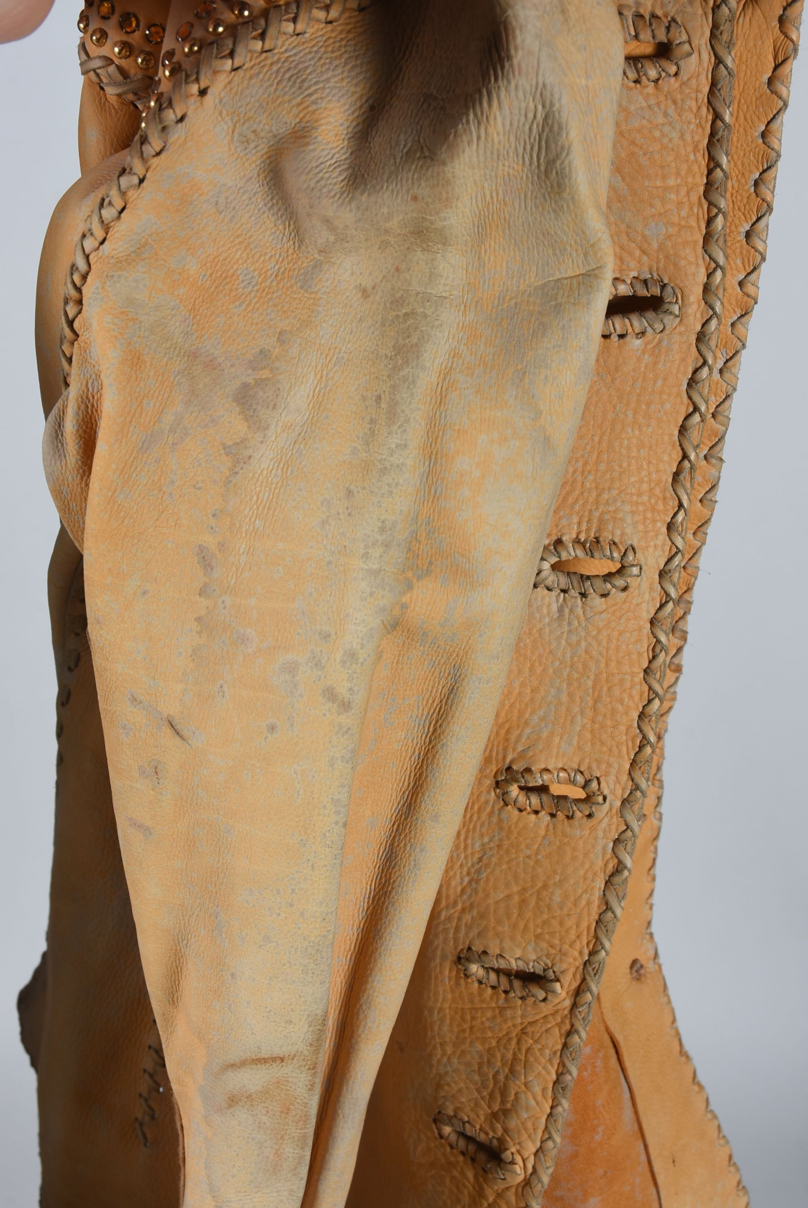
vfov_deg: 37.8
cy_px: 604
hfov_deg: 25.8
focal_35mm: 52
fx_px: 1764
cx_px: 404
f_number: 13
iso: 200
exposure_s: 1/125
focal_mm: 35
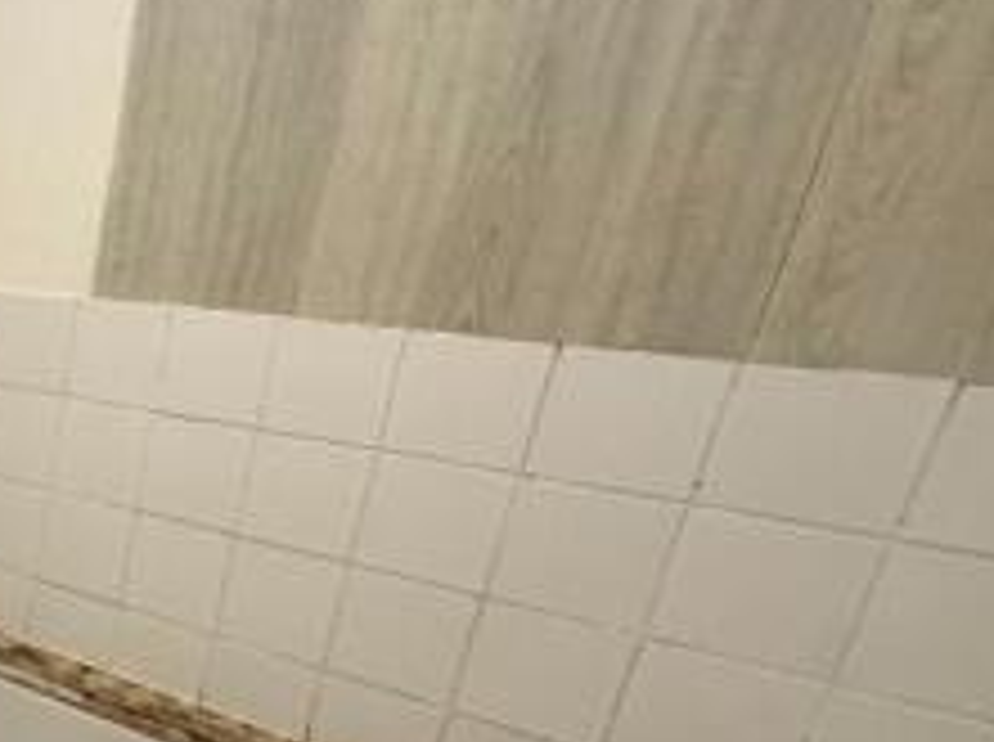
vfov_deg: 37.2
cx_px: -268
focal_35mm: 37
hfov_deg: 35.8
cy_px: 591
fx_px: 1061
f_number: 2.2
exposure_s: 1/100
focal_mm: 2.22
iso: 250
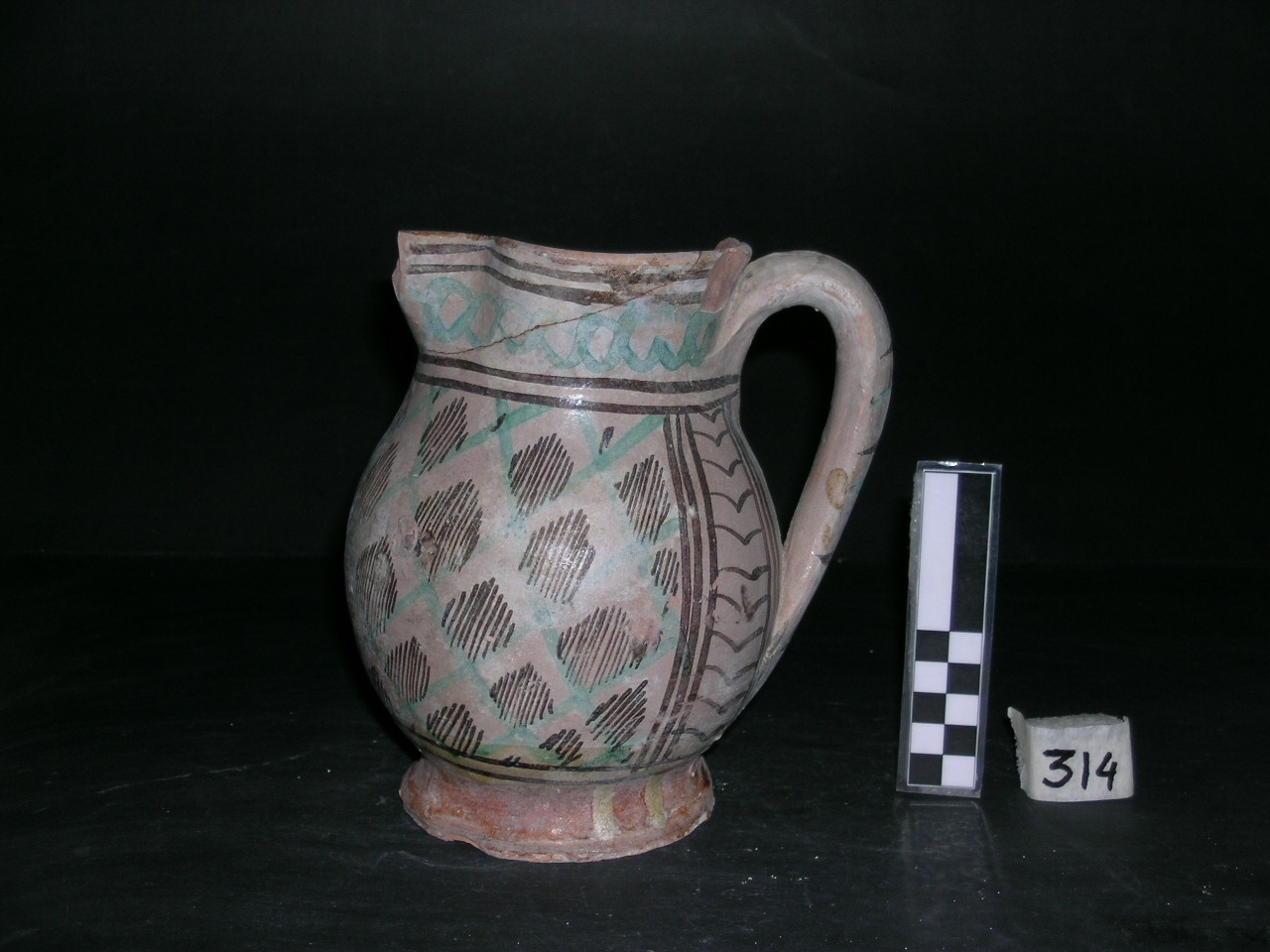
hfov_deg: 36.2
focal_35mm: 53
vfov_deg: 27.5
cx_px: 635
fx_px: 1944
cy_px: 476
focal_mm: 11.1
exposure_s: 1/60.1
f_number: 3.5
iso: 50
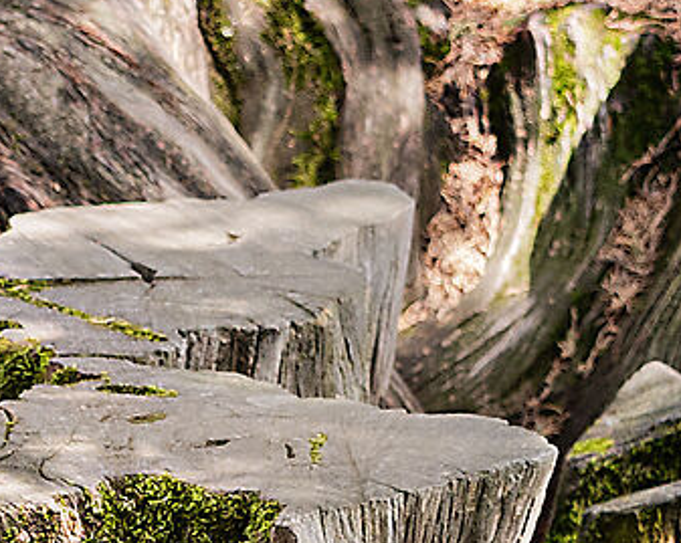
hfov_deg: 7.5
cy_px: 984
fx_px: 5115
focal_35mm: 254
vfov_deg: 6.0
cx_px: -271
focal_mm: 38
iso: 400
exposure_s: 1/125
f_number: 5.6
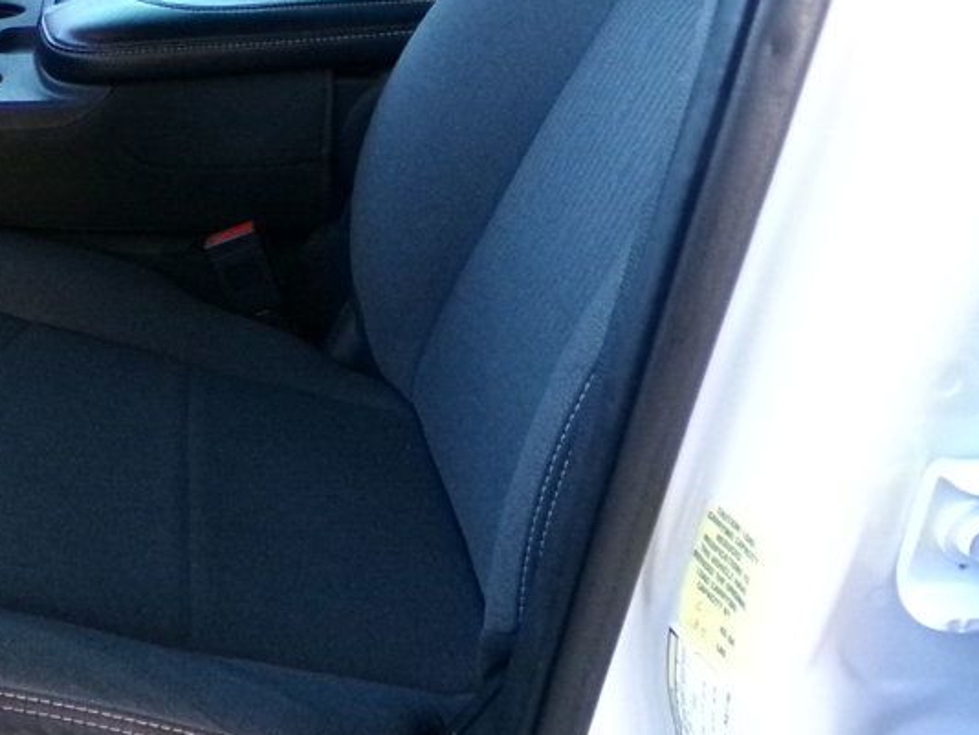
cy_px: 332
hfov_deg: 39.9
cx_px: 222
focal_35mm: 46
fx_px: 1302
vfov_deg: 31.5
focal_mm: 4.3
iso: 800
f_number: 3.7
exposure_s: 1/60
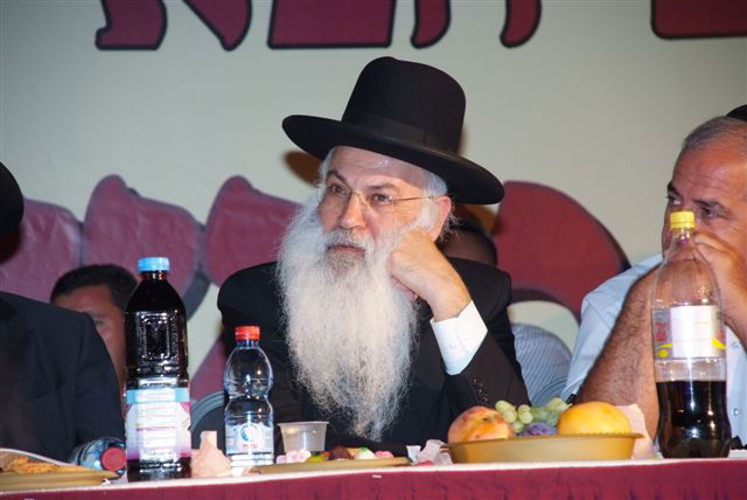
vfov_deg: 6.8
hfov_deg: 10.1
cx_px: 374
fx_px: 4216
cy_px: 250
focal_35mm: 203
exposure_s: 1/160
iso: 1000
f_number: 5.6
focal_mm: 135
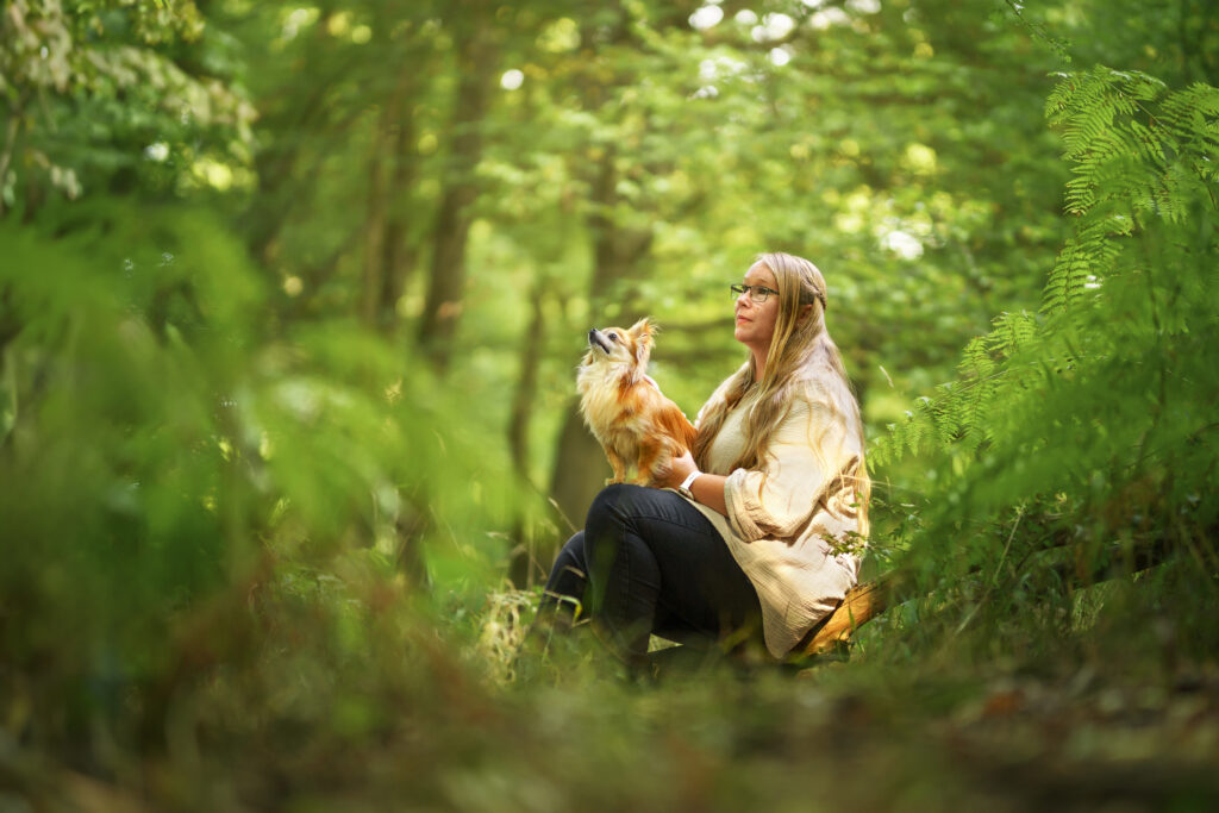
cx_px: 610
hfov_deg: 23.9
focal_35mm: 85
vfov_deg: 16.1
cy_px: 406
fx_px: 2878
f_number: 1.4
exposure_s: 1/640
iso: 200
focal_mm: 85
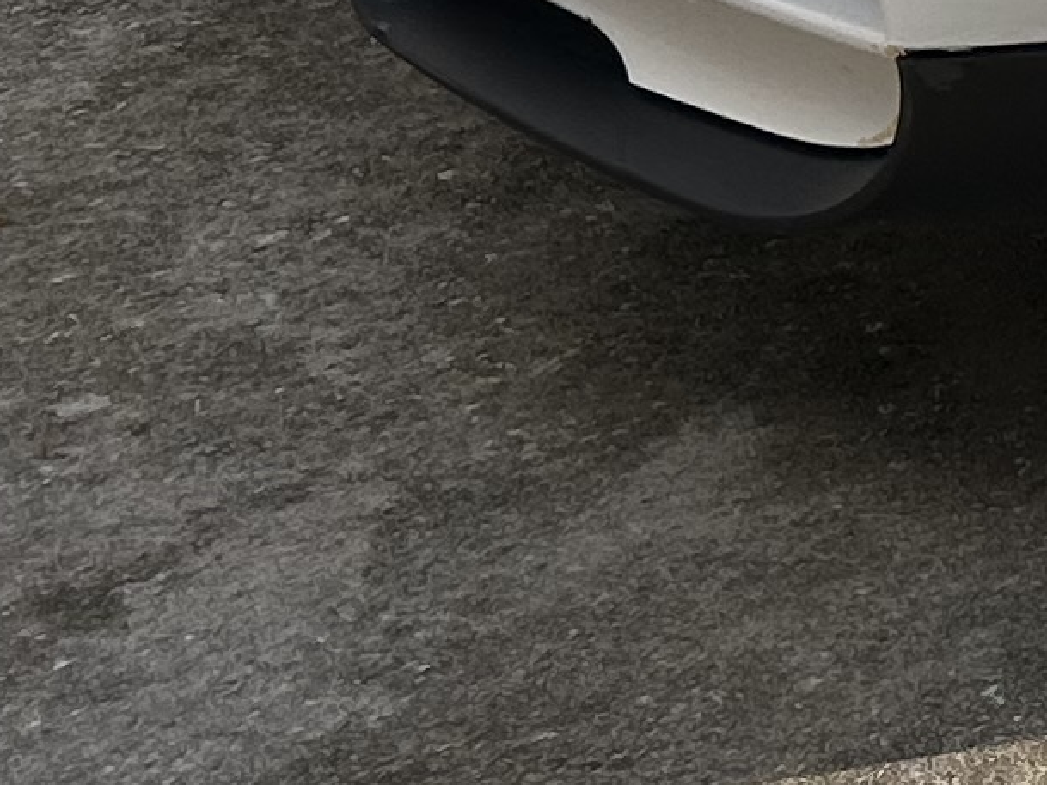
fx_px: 5203
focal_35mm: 172
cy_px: -711
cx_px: 3308
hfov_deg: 9.0
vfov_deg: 8.3
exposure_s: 1/1029
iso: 50
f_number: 1.5
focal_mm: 5.7
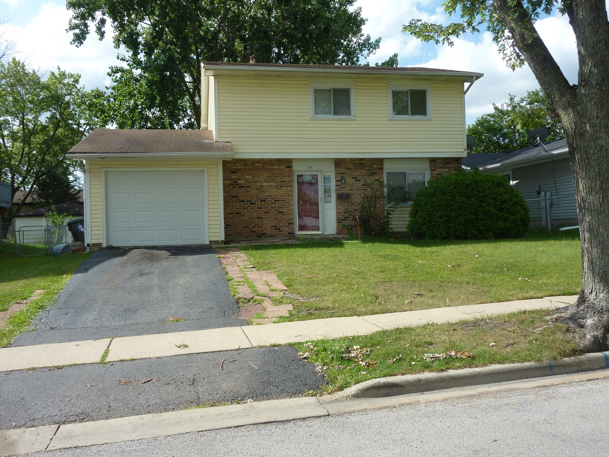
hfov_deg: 60.0
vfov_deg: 46.8
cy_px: 228
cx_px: 304
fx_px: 528
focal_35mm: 30
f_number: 4
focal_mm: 5
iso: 80
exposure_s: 1/500
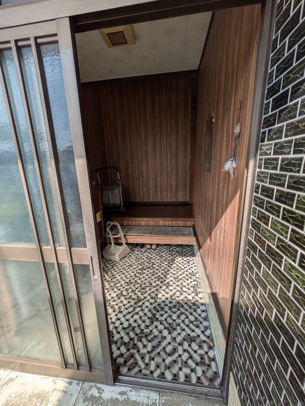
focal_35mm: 14
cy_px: 203
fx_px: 164
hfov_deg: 85.7
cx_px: 152
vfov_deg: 102.0
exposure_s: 1/859
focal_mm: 1.83
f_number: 2.2
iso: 43
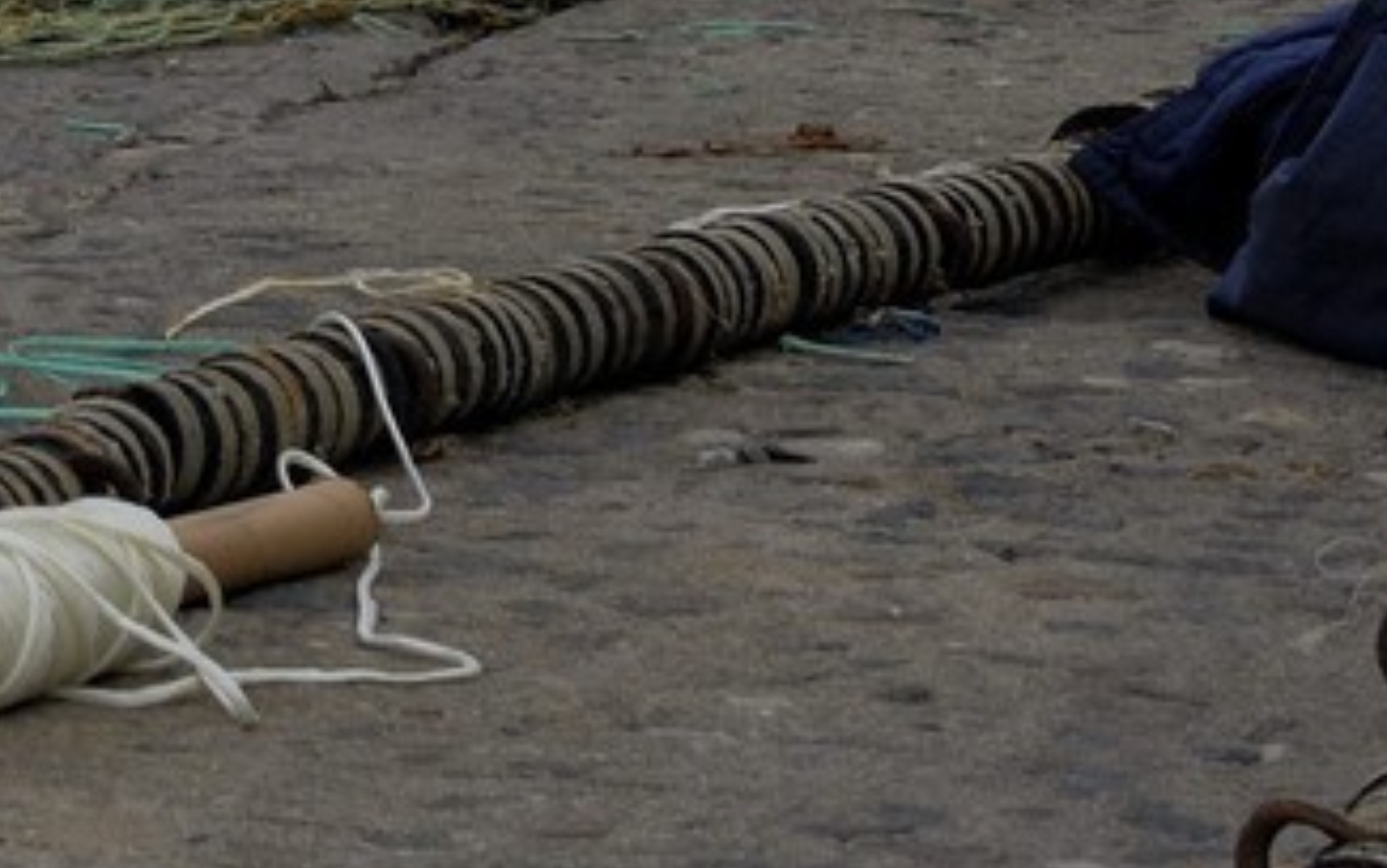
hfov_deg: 7.9
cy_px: -1362
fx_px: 9642
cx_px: -1332
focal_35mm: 255
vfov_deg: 5.0
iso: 100
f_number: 7.1
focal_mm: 34
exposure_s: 1/160
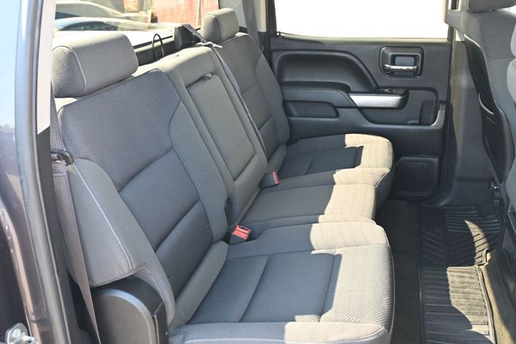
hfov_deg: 55.1
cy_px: 172
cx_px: 258
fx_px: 494
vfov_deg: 38.3
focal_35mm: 34
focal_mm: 23
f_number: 4.2
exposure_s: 1/125
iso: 1000
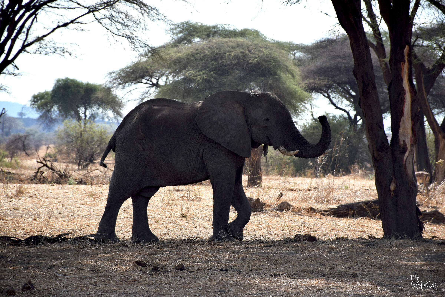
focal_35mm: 210
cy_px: 148
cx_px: 222
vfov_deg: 6.5
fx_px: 2596
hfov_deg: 9.8
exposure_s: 1/800
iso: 200
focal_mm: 140
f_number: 7.1
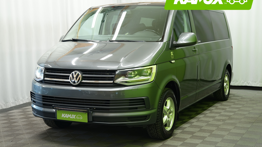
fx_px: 417
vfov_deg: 20.0
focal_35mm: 60
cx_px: 131
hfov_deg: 34.9
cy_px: 66
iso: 400
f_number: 5.6
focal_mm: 57
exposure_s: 1/10
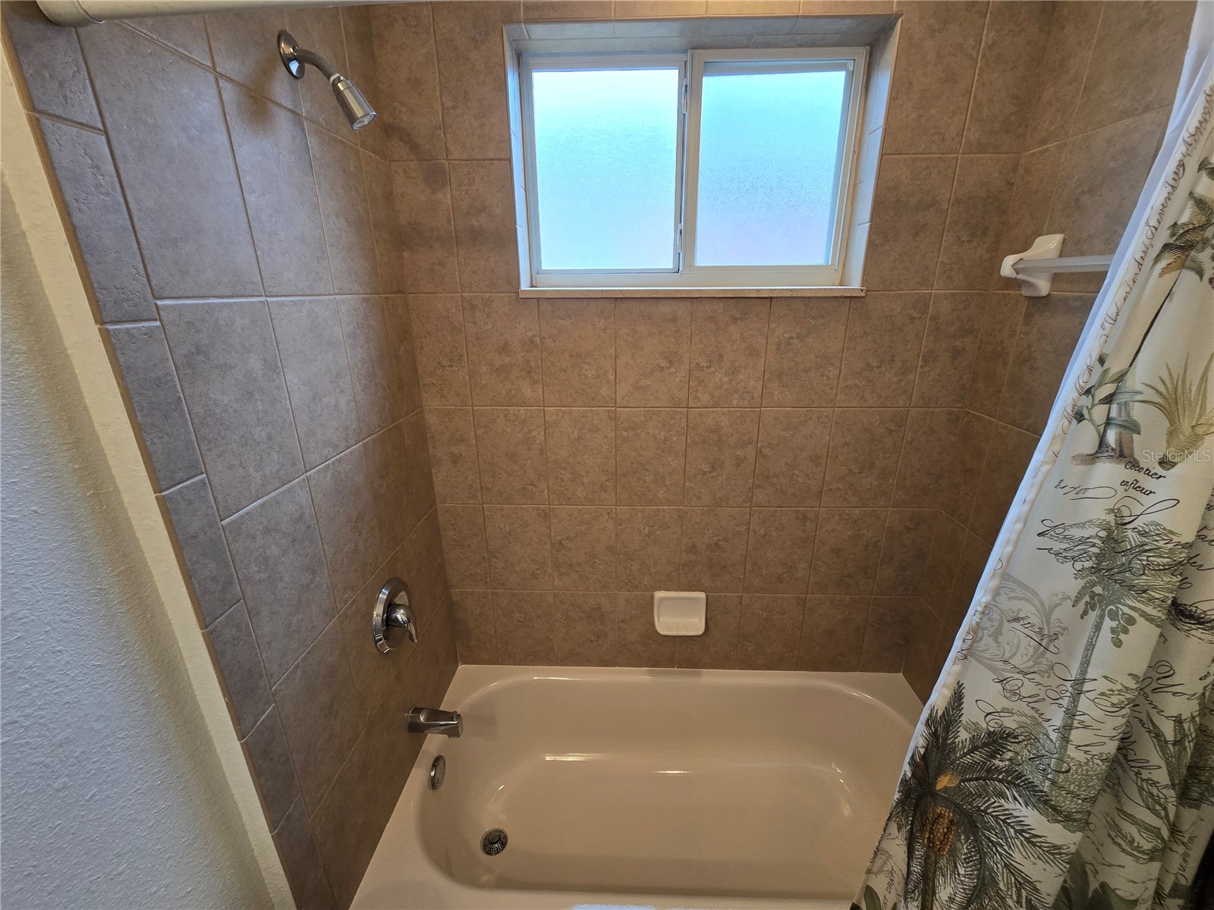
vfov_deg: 89.9
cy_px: 455
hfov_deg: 106.2
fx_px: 456
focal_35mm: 13
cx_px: 607
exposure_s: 1/60
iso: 125
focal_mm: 2.2
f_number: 2.2
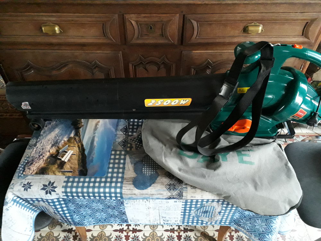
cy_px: 120
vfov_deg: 51.4
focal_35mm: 27
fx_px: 250
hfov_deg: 65.3
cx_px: 160
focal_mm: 3.6
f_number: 1.9
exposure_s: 1/17
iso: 800
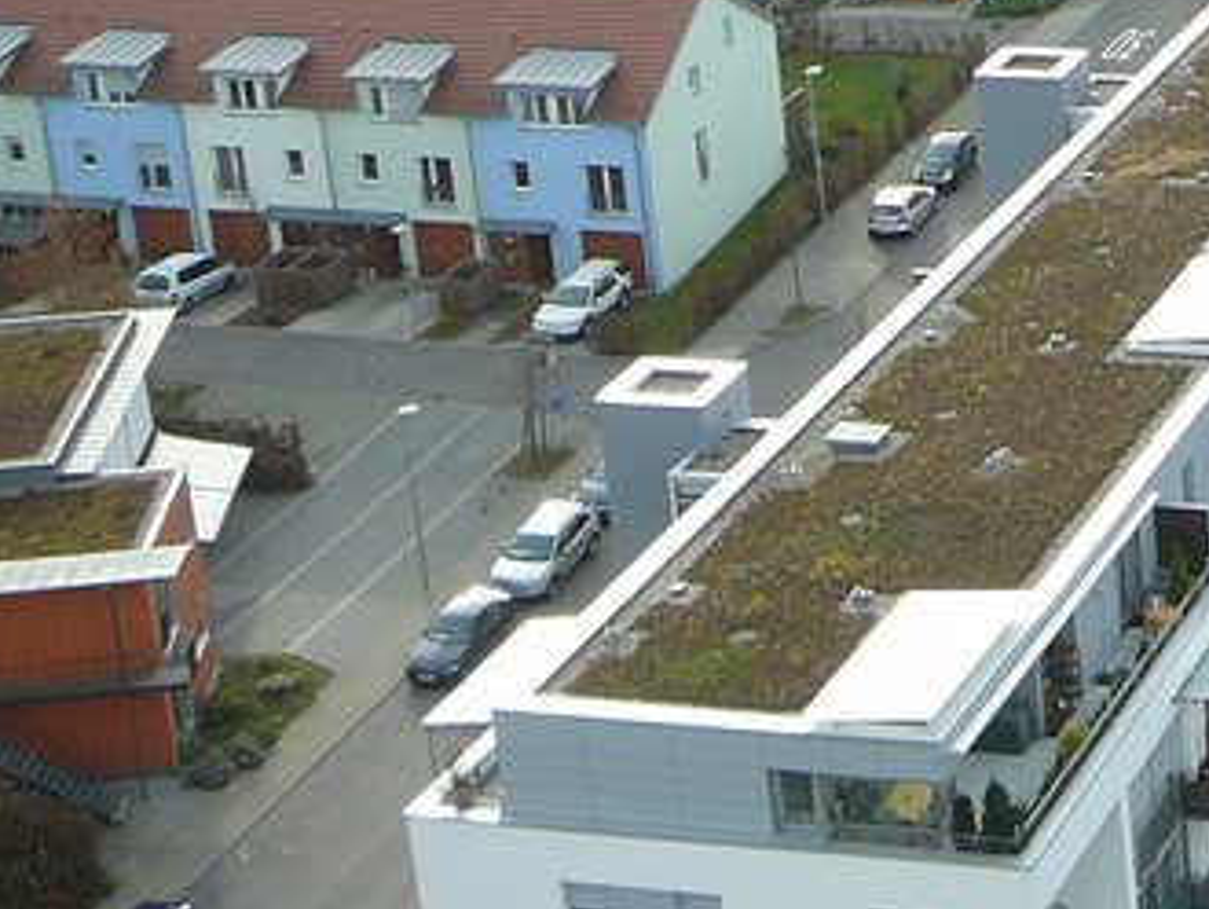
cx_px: 1762
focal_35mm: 106
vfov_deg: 13.9
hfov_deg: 16.9
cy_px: 205
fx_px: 3705
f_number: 2.8
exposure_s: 1/320
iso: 80
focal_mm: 5.2
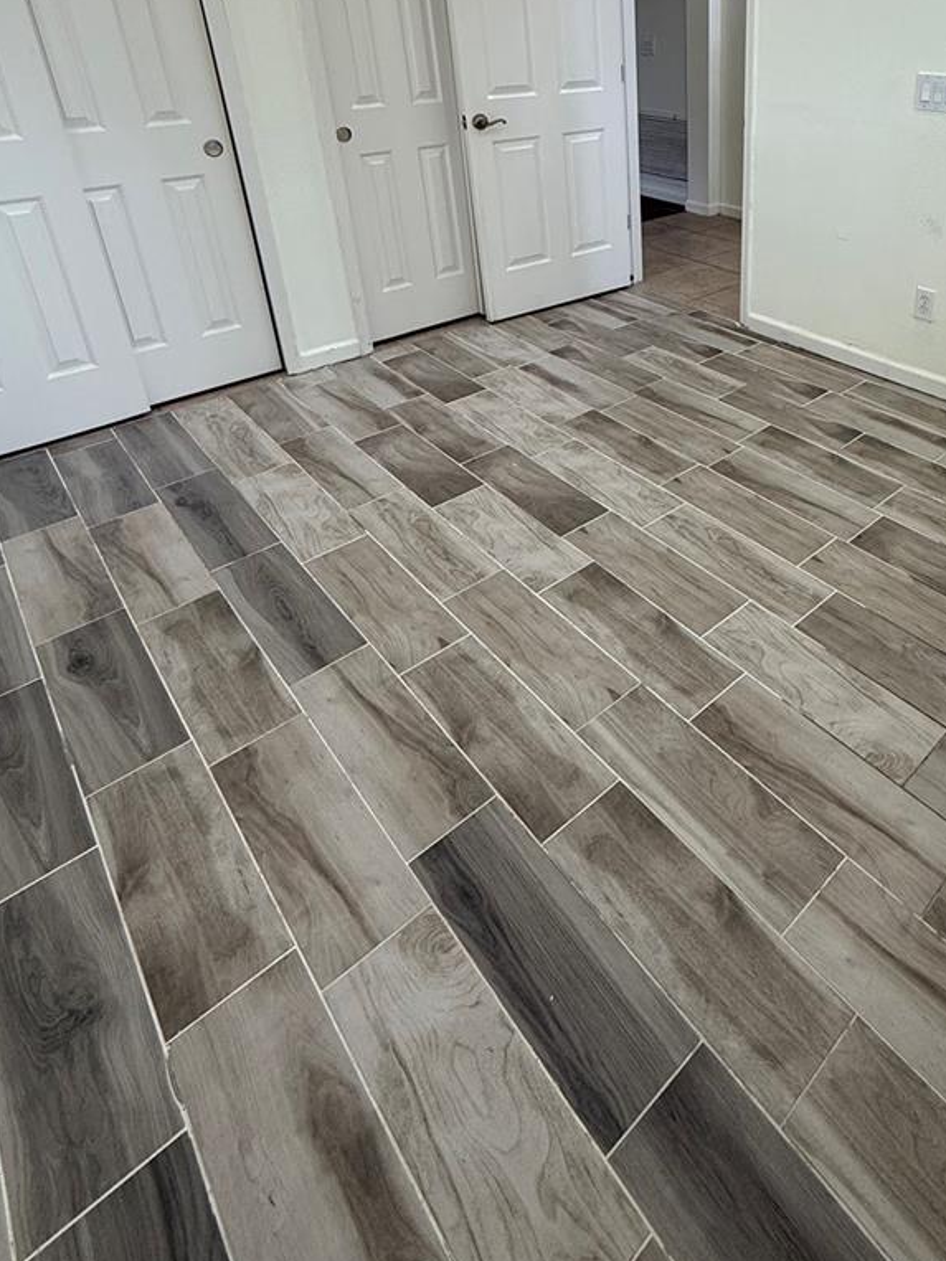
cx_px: 710
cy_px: 345
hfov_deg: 57.9
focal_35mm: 22
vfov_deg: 72.1
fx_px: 802
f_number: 2.2
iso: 125
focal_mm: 2.22
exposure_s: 1/120
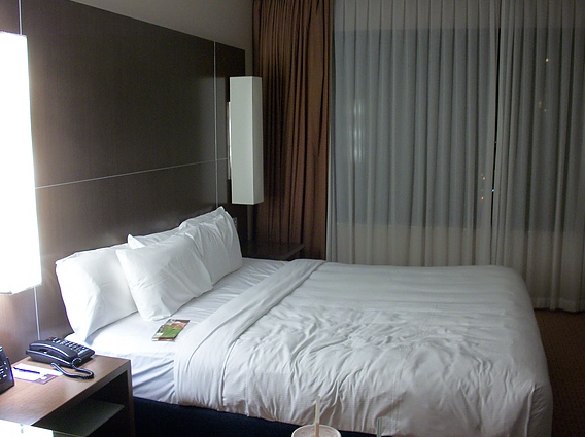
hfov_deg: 50.2
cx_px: 303
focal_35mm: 37
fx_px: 625
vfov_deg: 38.6
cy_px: 227
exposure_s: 1/8
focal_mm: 6.3
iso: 174
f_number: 3.1
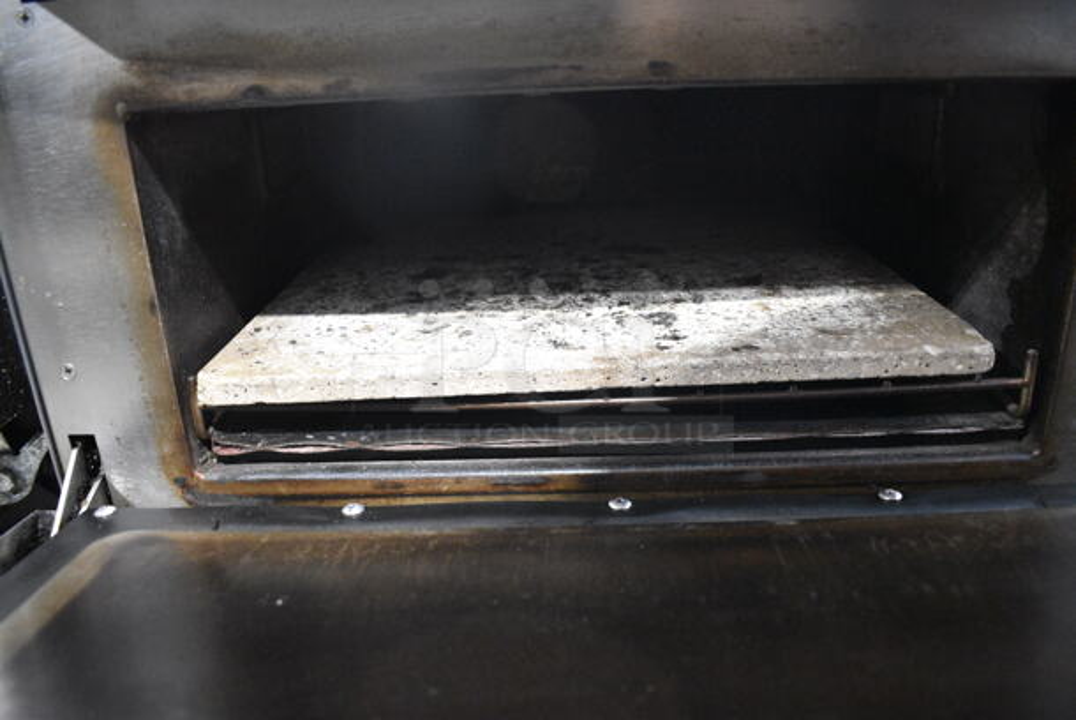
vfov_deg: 48.0
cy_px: 360
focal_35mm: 27
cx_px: 538
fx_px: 808
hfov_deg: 67.3
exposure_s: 1/30
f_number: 3.5
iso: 4000
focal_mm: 18
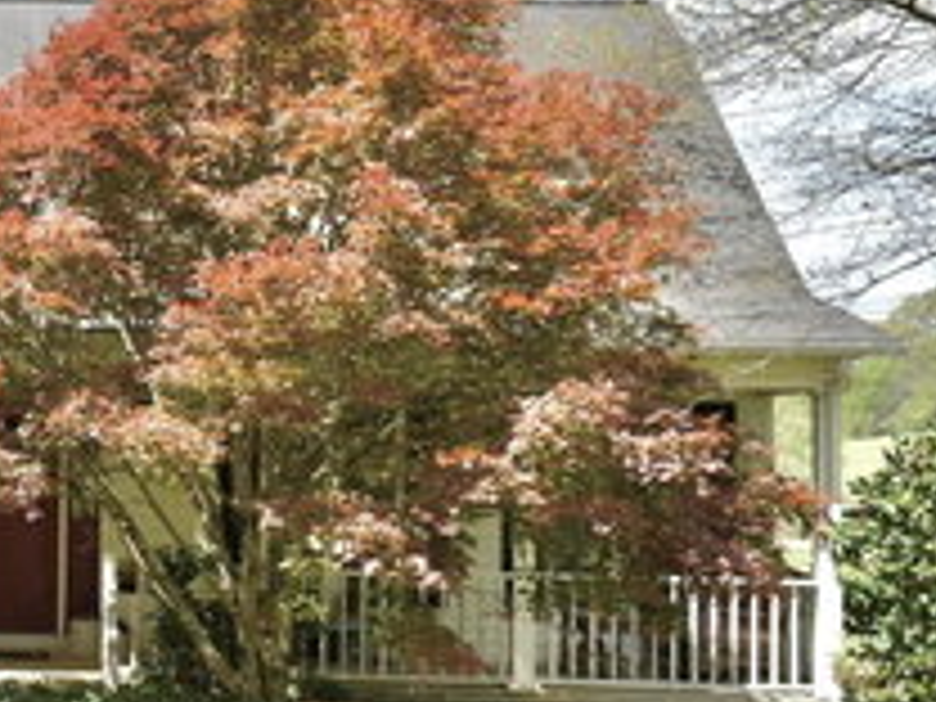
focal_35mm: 85
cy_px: 335
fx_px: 2298
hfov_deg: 21.6
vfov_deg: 17.4
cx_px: -130
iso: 400
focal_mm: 24
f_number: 5
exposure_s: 1/1250
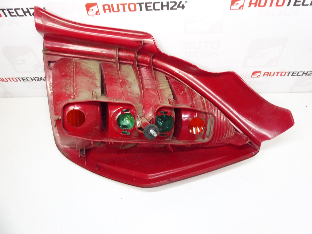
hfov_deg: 71.6
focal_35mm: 24
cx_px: 156
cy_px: 117
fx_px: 216
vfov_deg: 56.8
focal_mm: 4.3
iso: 320
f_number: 5
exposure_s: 1/30
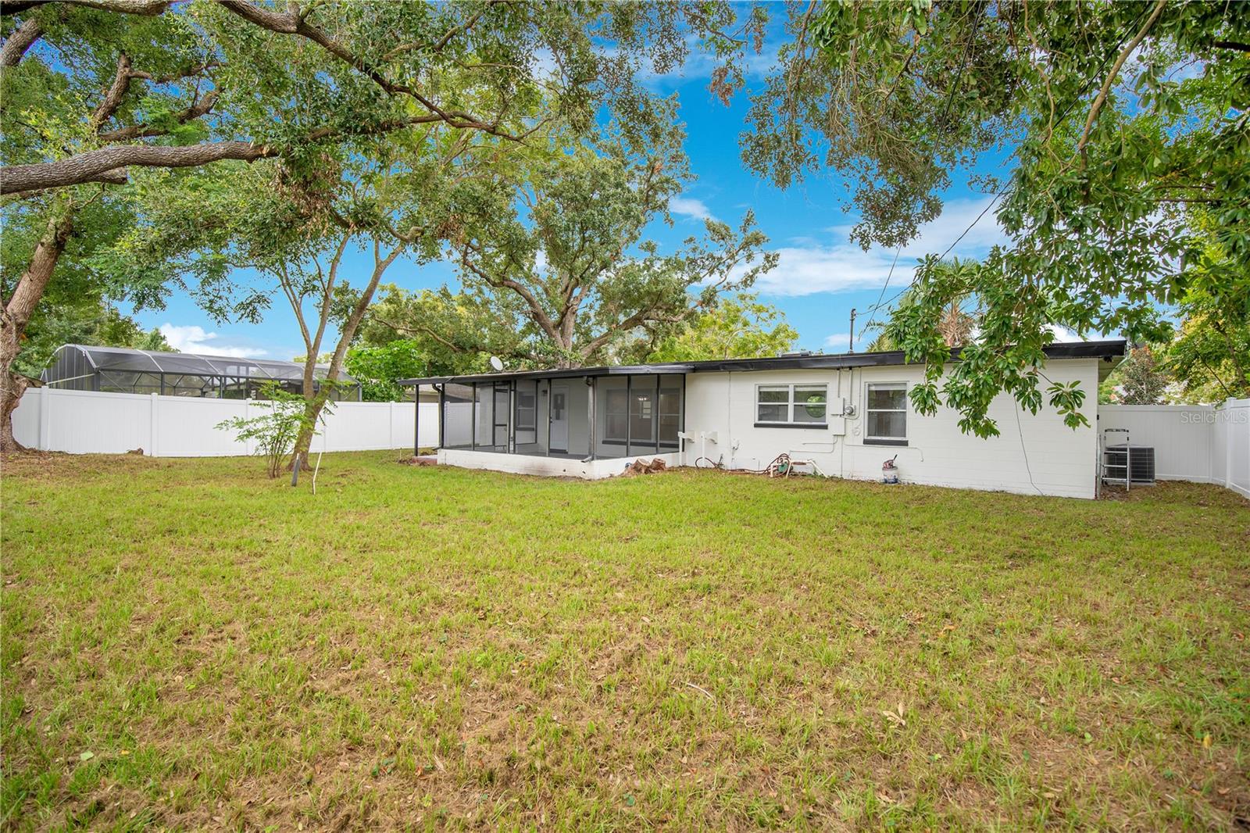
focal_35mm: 16
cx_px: 625
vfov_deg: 73.7
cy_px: 416
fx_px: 555
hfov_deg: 96.7
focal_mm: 16
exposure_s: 1/160
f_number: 4
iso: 100
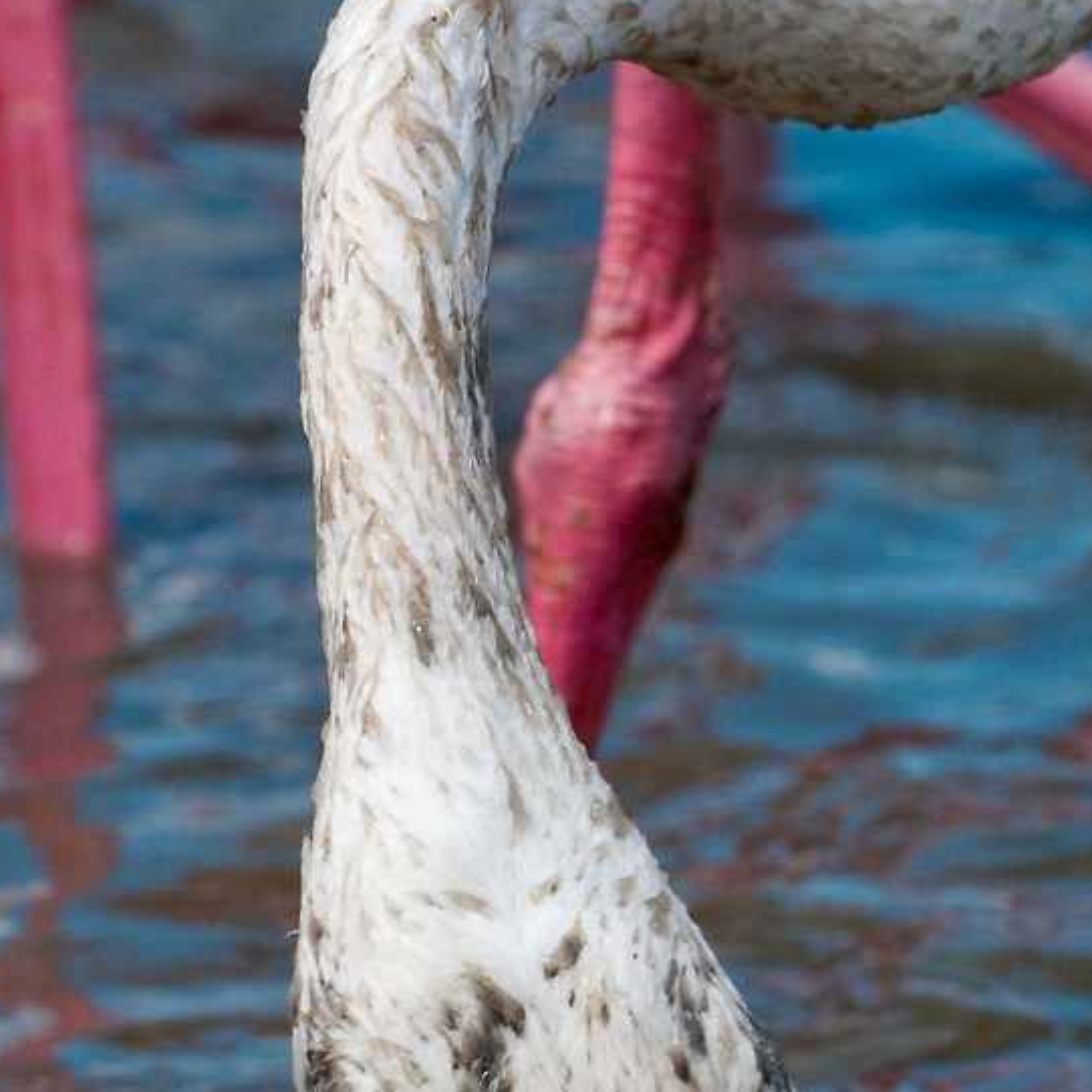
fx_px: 26839
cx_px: 526
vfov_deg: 2.3
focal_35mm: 752
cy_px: 617
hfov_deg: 2.3
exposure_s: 1/1000
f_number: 13
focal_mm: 200
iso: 1250
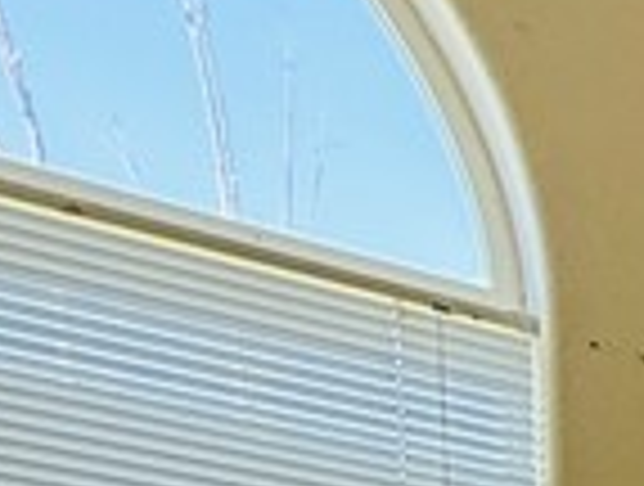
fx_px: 1865
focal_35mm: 100
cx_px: 1955
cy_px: 1228
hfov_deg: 11.2
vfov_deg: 11.7
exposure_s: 1/99
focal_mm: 2.22
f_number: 2.2
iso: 125
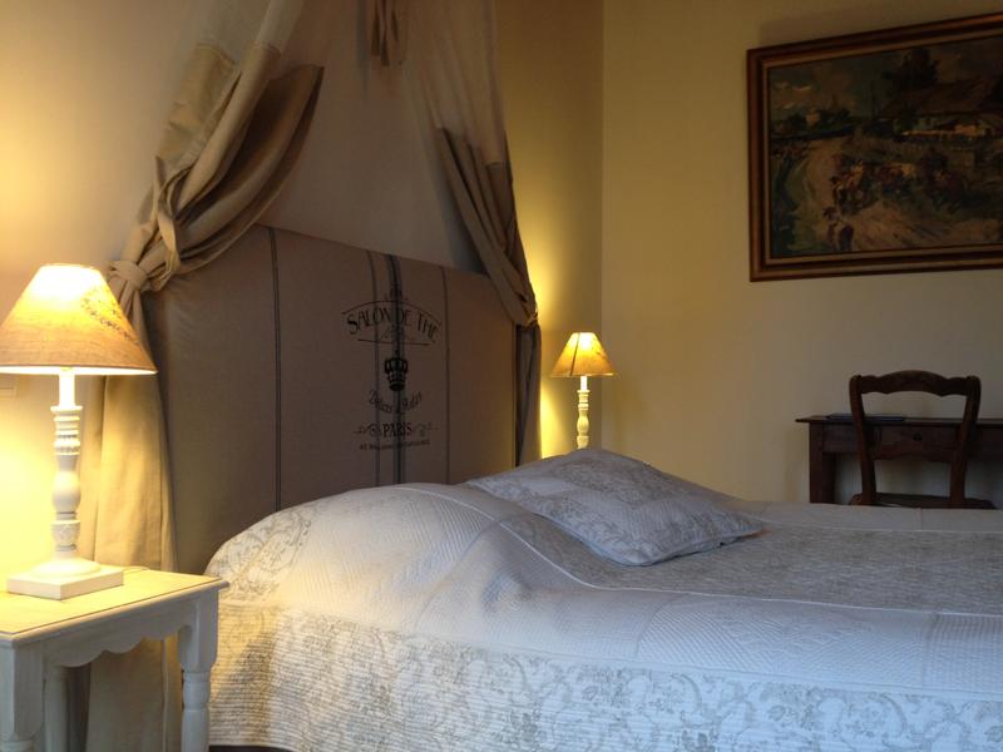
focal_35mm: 35
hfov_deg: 52.6
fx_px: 1014
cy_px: 376
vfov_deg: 40.7
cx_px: 502
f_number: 2.4
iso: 80
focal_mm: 4.28
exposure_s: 1/20
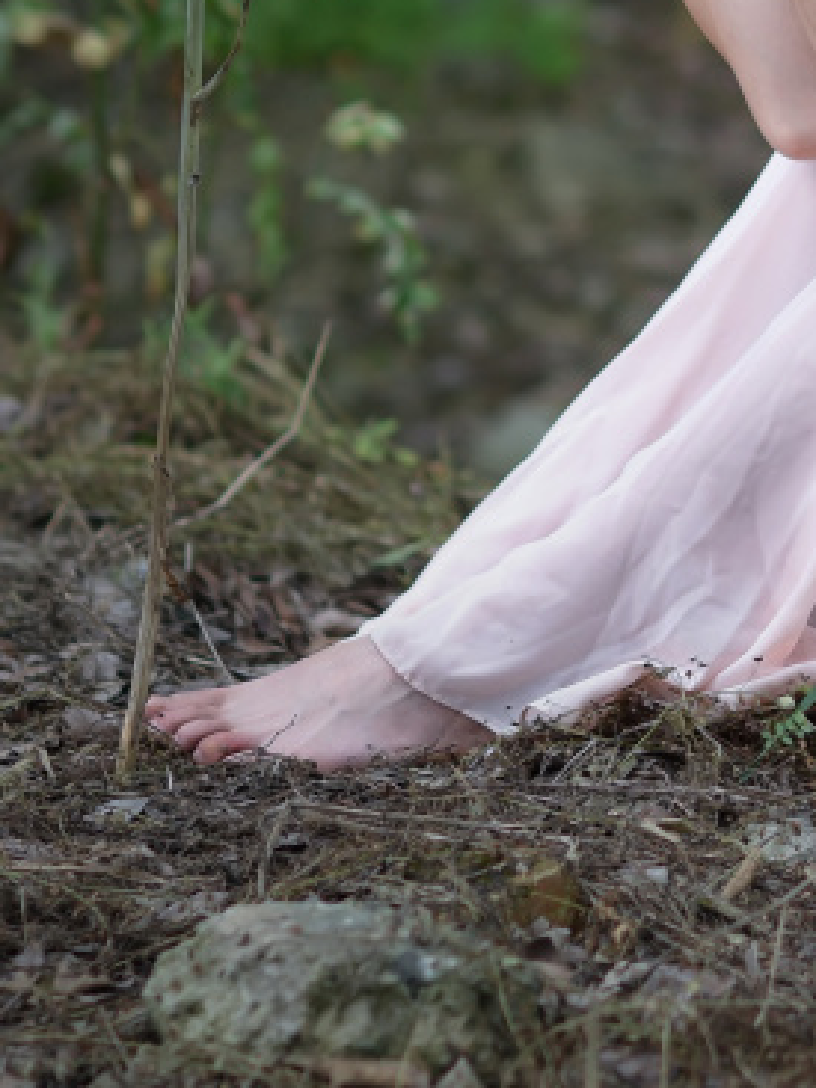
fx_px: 10378
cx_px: 975
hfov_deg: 4.5
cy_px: -116
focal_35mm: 330
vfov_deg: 6.0
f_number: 2.5
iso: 200
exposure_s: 1/250
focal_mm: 105
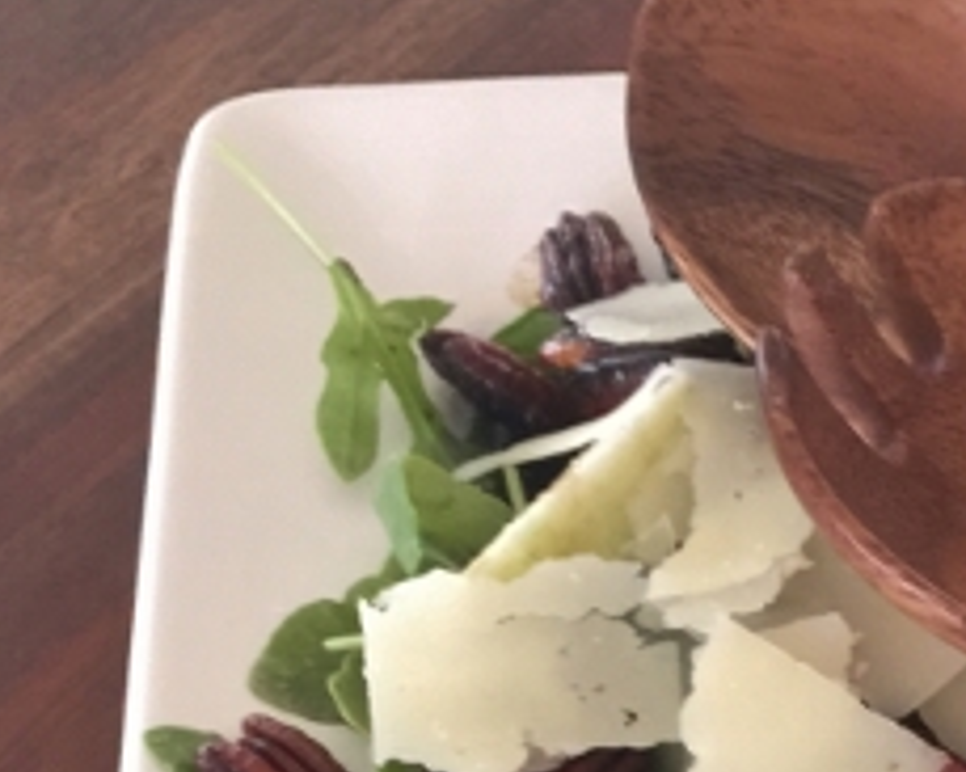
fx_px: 2258
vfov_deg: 16.8
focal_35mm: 79
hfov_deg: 23.5
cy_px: 1304
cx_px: 869
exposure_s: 1/8
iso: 125
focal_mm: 4.15
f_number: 2.2
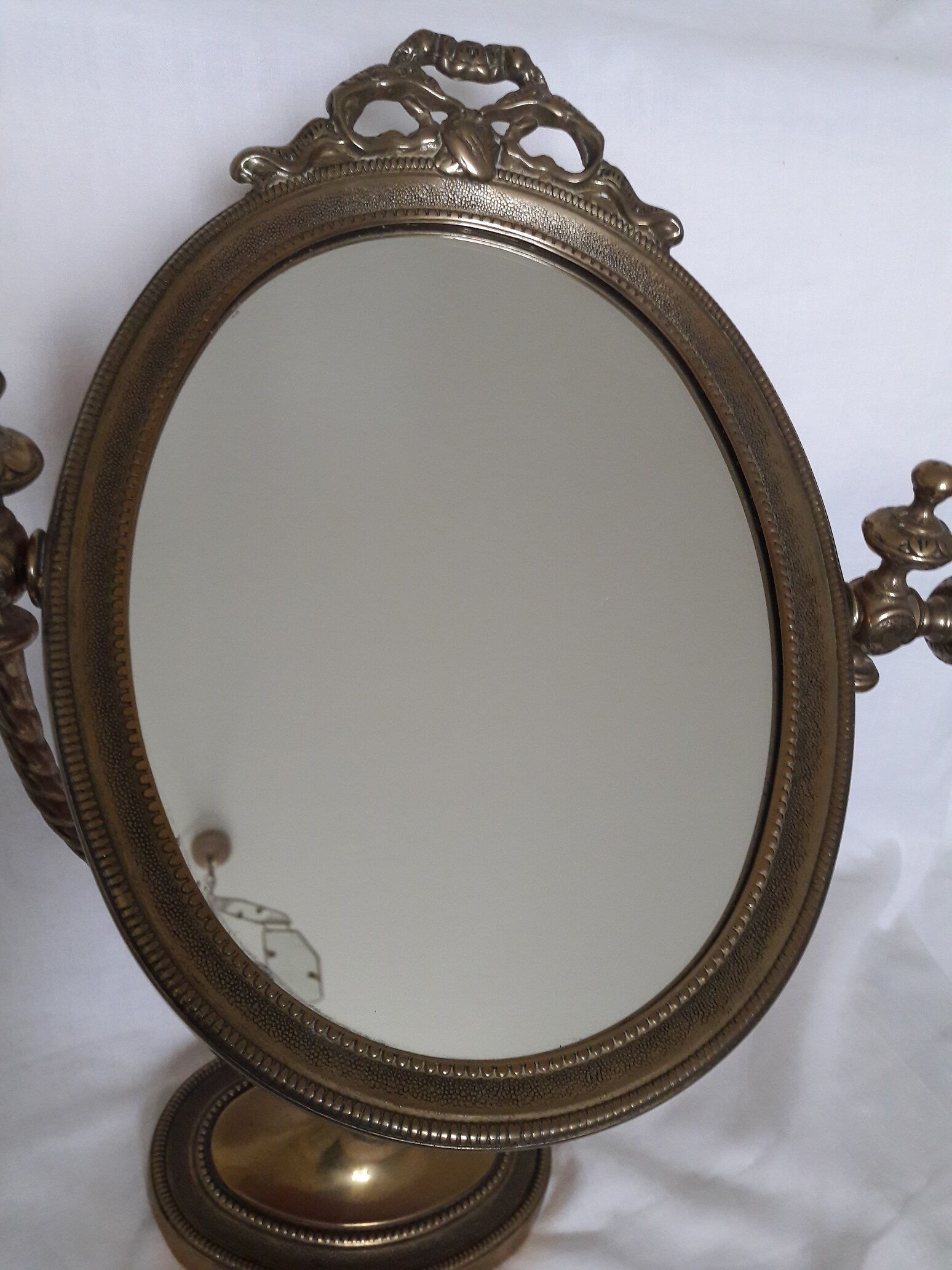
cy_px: 635
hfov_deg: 49.7
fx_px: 1027
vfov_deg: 63.4
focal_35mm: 28
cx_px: 476
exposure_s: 1/25
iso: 200
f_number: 1.9
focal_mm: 3.7
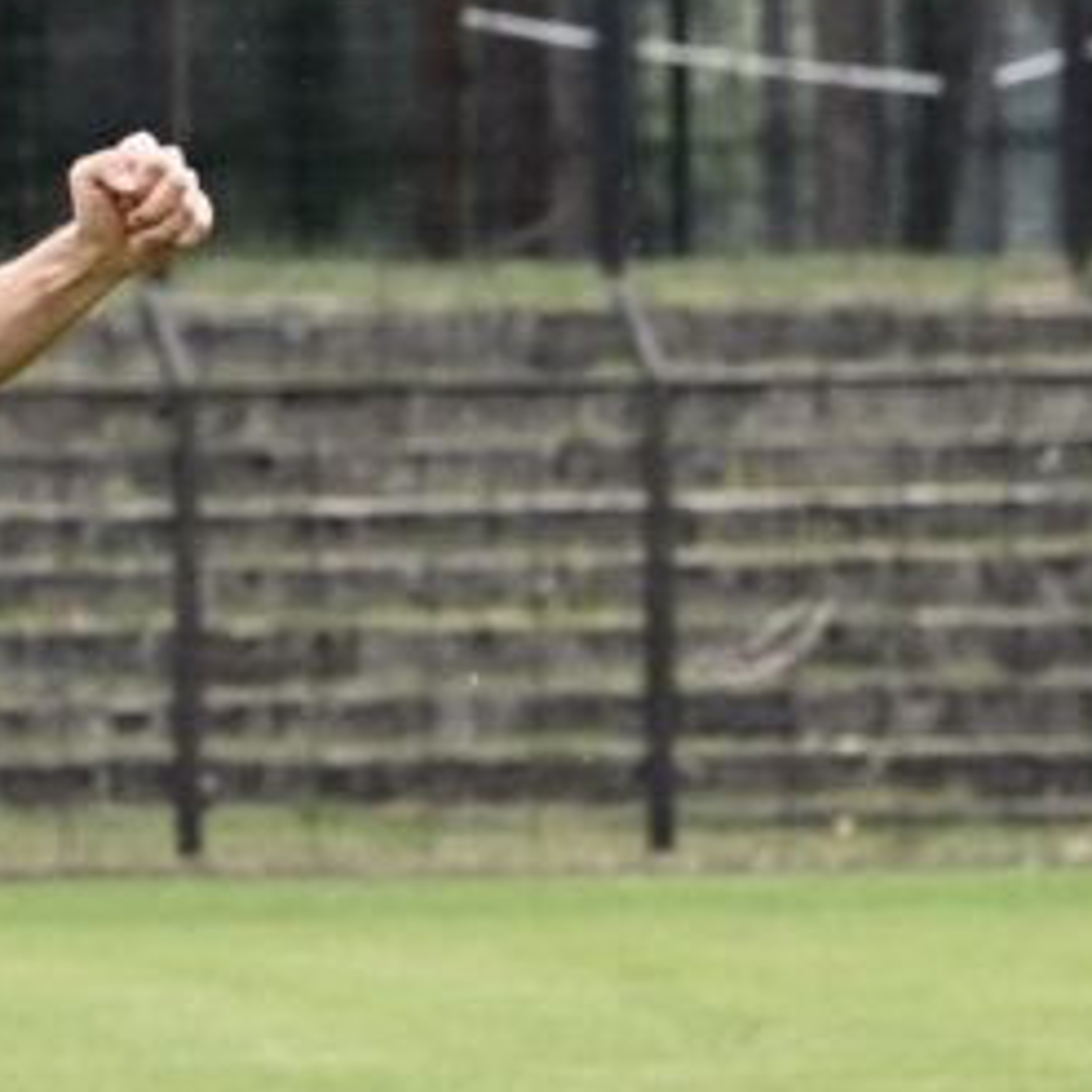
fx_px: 25126
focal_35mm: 704
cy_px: 672
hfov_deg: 2.5
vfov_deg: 2.5
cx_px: -1043
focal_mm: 200
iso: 3600
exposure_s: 1/1600
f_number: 9
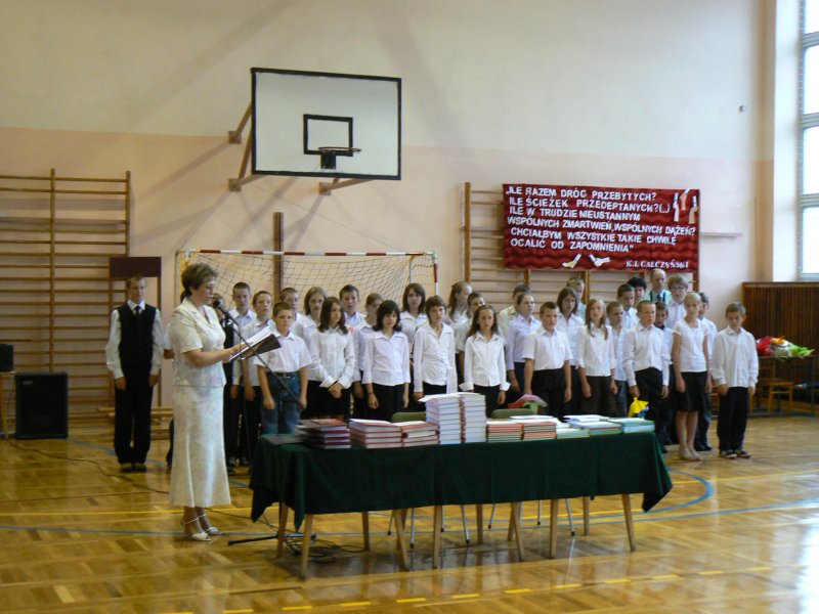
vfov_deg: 25.7
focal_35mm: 57
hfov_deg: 33.8
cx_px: 410
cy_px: 307
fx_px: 1349
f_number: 3.2
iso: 200
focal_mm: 9.5
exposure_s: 1/20
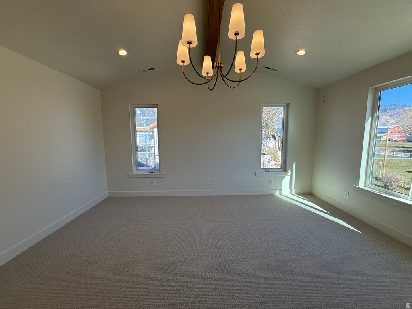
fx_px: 167
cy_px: 154
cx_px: 206
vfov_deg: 85.7
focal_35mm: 14
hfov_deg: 102.1
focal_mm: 2.22
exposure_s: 1/300
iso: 64
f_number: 2.2
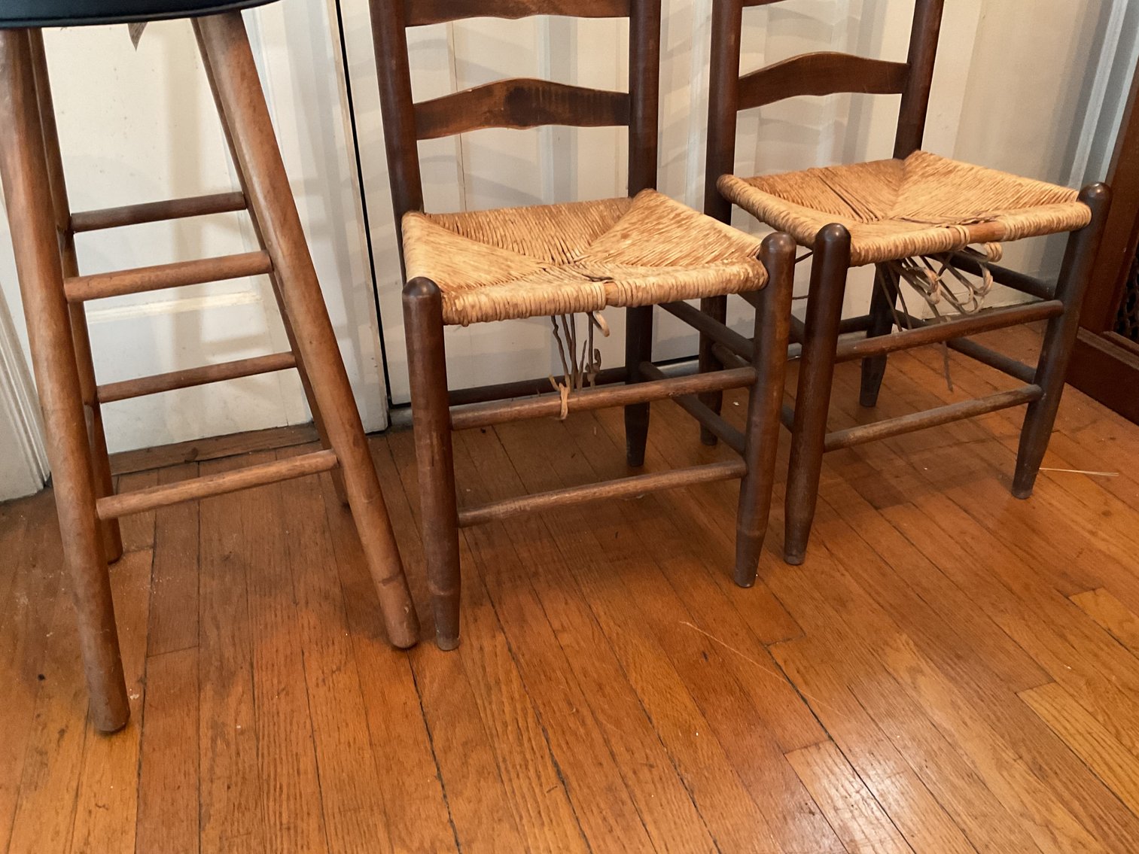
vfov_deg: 48.2
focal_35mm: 29
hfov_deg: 61.7
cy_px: 427
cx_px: 570
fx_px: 954
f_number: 1.8
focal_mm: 3
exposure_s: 1/30
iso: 320
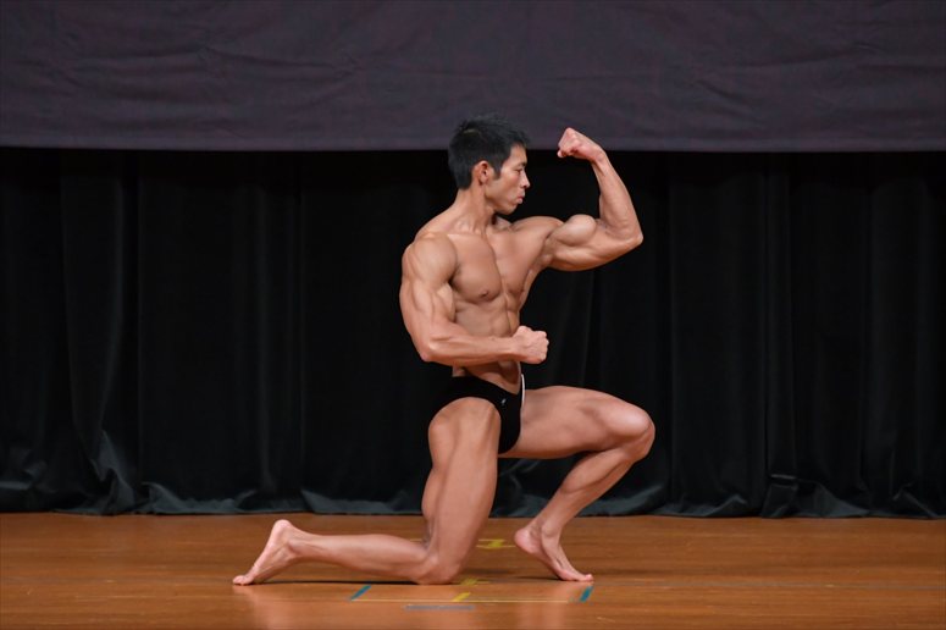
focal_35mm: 345
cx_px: 473
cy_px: 315
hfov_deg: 6.0
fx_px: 9062
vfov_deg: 4.0
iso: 4000
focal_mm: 230
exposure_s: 1/400
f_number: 5.6
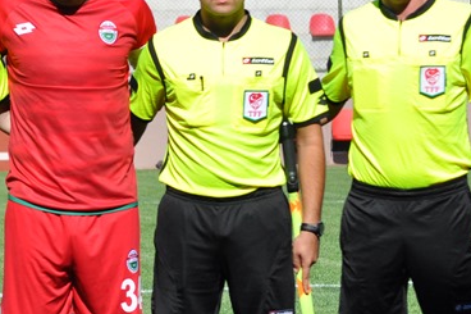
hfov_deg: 5.8
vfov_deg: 3.9
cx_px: -56
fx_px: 4634
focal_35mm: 354
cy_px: 200
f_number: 7.1
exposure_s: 1/1600
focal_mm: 85
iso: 400
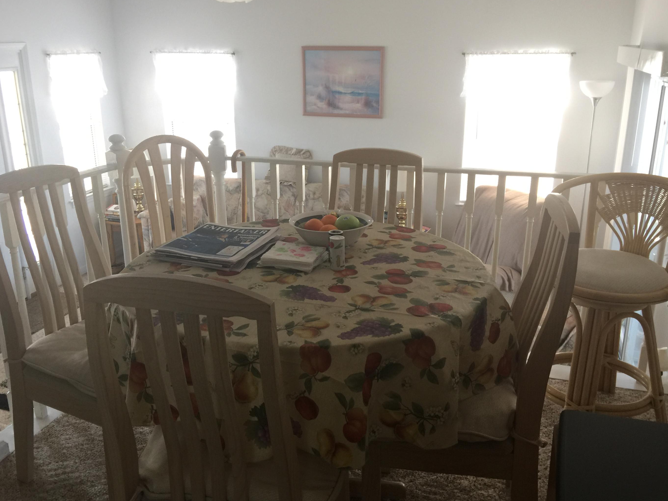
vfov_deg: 44.2
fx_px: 617
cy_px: 242
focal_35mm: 32
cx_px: 333
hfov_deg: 56.8
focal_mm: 4.15
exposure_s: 1/15
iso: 32
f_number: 2.2
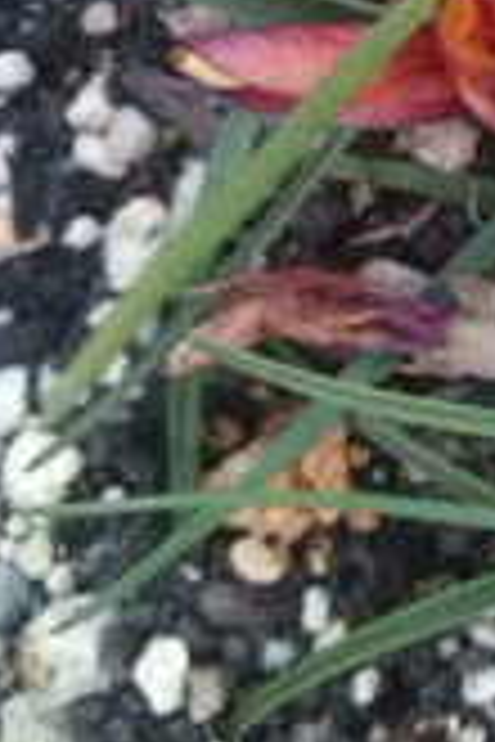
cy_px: -94
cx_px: 821
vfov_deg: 19.3
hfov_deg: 12.6
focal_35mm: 101
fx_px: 2083
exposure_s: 1/25
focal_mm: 3.3
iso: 55
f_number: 2.8
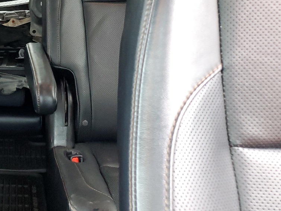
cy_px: 42
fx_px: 446
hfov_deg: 31.8
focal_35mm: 55
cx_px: -12
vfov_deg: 26.1
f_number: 1.5
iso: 304
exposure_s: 1/24
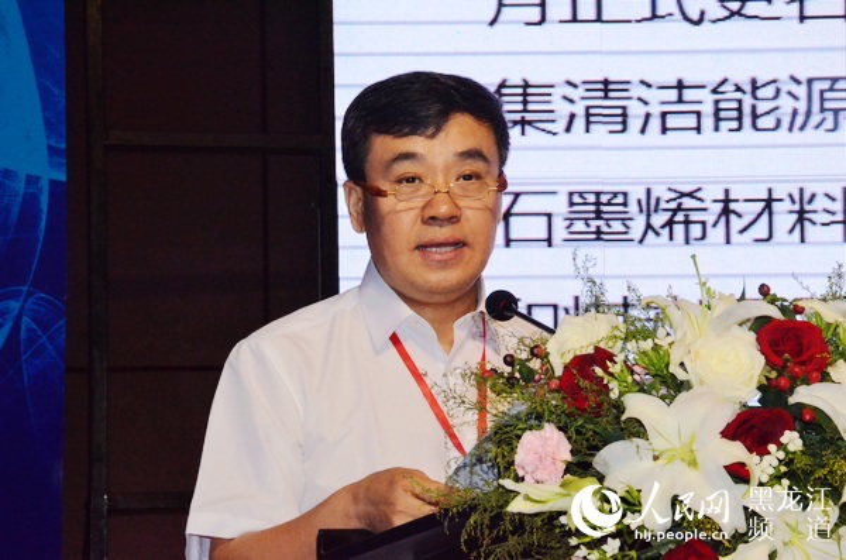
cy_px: 280
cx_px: 423
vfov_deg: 10.1
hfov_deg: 15.2
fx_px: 3165
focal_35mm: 135
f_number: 16
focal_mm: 90
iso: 5000
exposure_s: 1/250
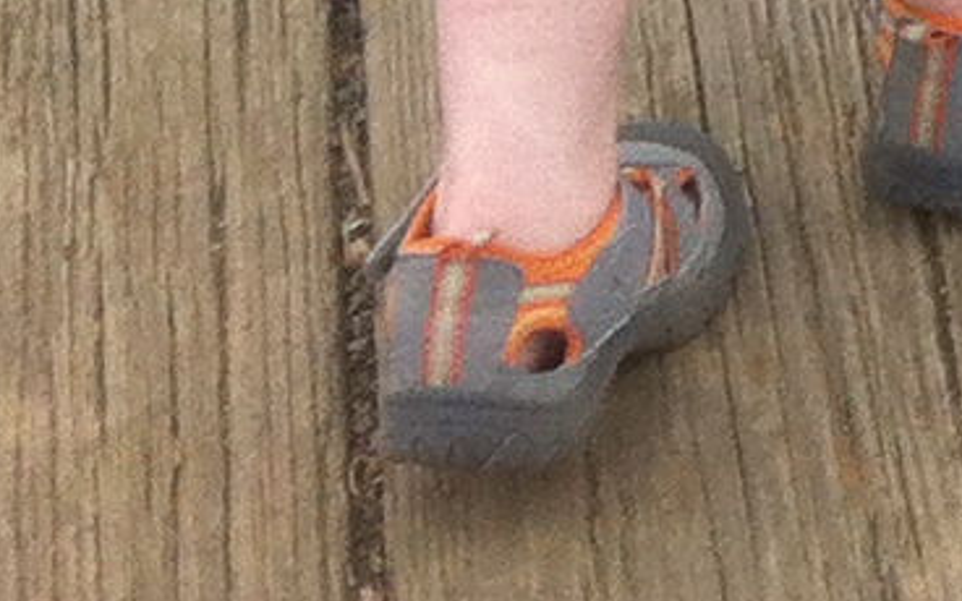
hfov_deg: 7.2
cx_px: 2834
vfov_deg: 4.6
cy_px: -1842
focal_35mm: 261
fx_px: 6843
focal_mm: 3.85
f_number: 2.8
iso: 80
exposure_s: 1/163
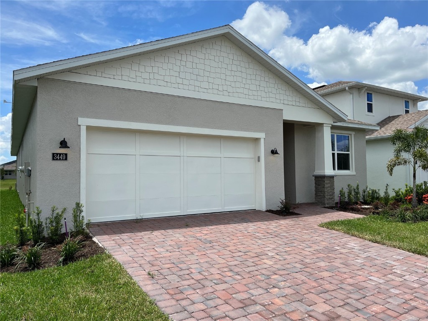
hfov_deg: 67.3
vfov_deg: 53.1
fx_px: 321
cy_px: 160
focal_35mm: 26
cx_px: 214
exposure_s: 1/4310
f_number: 1.6
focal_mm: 5.1
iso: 50
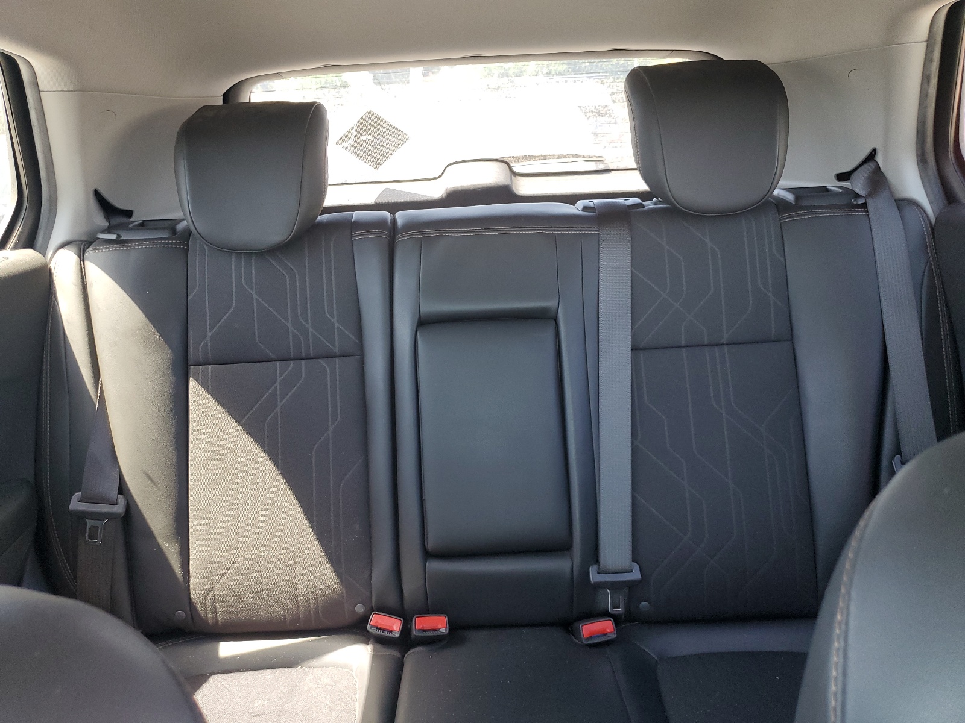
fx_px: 725
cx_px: 482
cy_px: 362
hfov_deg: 67.3
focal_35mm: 26
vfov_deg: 53.1
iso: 84
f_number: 1.5
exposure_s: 1/60.2
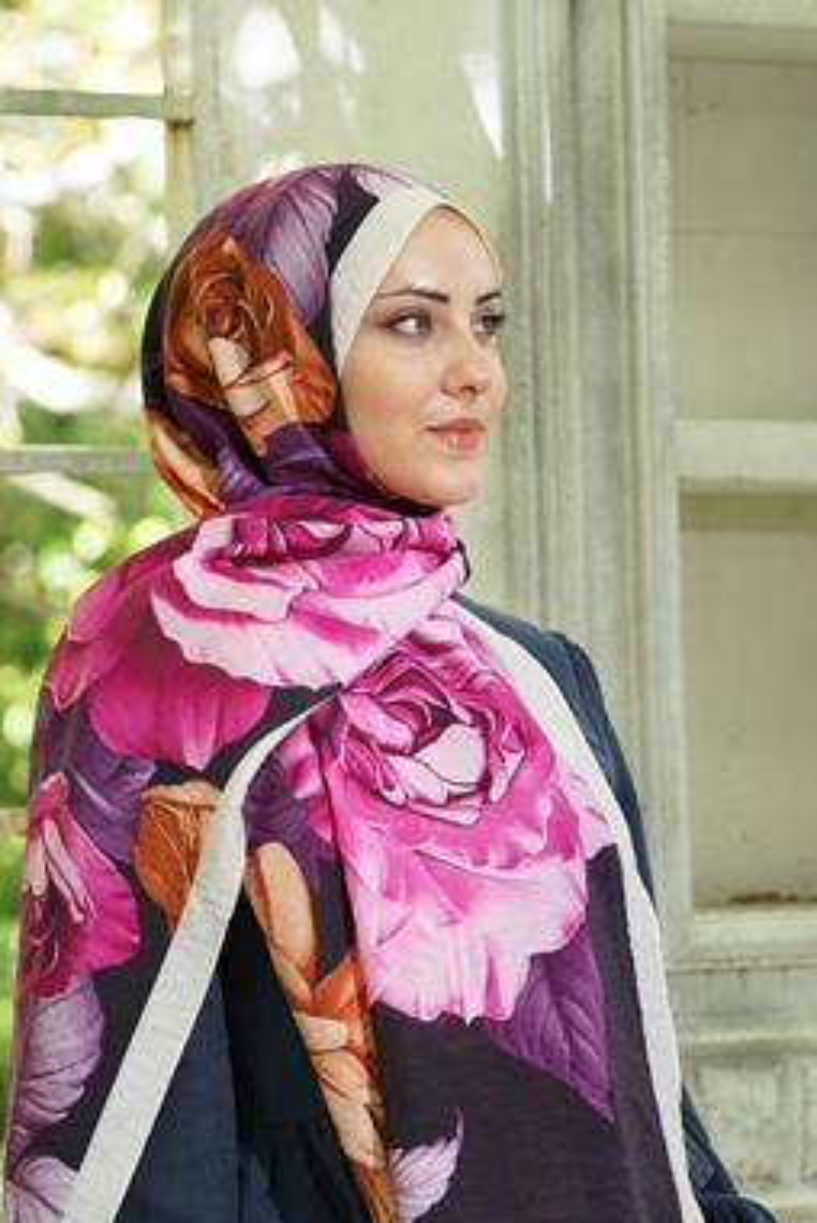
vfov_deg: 12.0
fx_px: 5810
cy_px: 721
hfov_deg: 8.0
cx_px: 370
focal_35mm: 171
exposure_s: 1/100
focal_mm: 140
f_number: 6.3
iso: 640
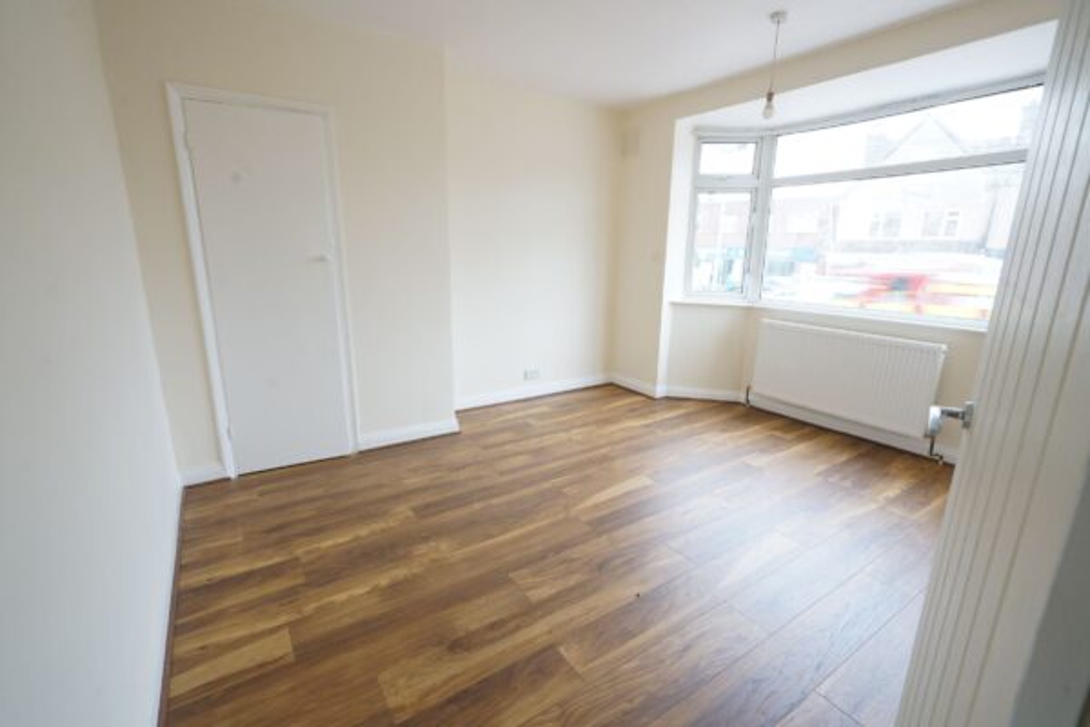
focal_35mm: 16
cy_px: 364
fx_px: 484
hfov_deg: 96.7
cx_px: 545
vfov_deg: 73.7
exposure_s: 1/15
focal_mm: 16
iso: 400
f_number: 8
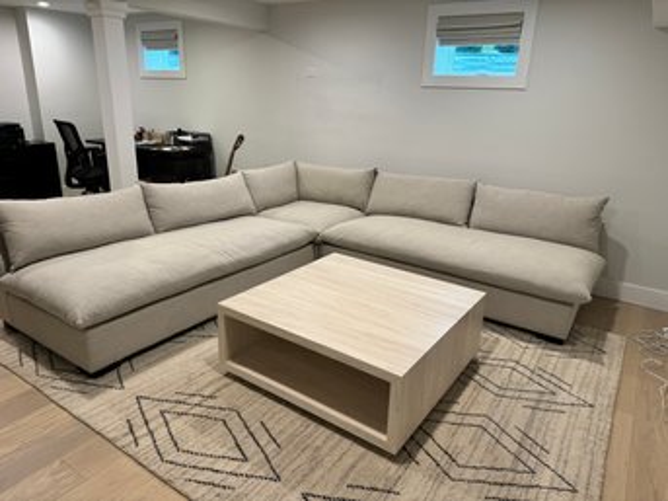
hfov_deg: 71.6
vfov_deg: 56.8
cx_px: 334
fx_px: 463
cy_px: 250
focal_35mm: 24
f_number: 1.78
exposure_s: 1/60
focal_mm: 6.86
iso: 125
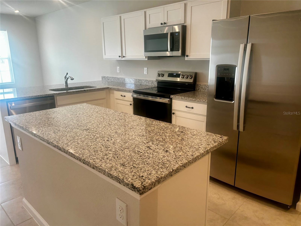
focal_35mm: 26
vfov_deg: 53.1
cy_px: 113
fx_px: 226
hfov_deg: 67.3
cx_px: 150
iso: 64
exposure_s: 1/120
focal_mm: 5.7
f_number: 1.5
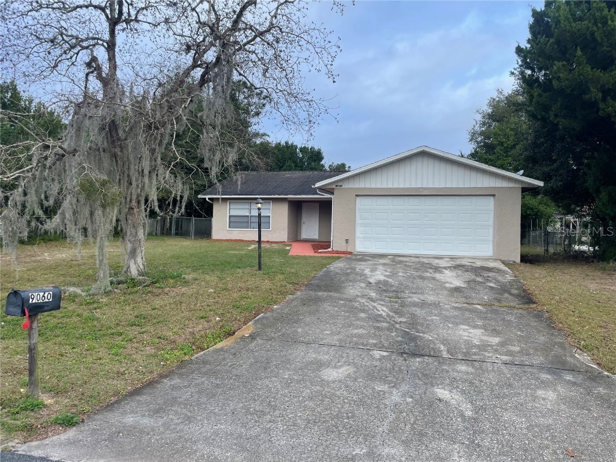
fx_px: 463
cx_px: 308
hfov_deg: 67.3
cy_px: 231
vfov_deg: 53.1
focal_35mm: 26
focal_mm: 4.2
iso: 32
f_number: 1.6
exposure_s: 1/807
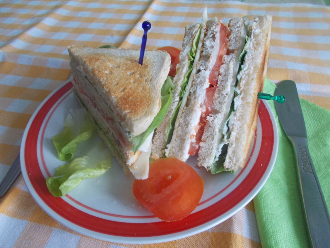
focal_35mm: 26
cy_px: 124
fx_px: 248
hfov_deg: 67.3
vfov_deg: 53.1
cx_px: 165
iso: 200
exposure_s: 1/25
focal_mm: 4.6
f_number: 3.2
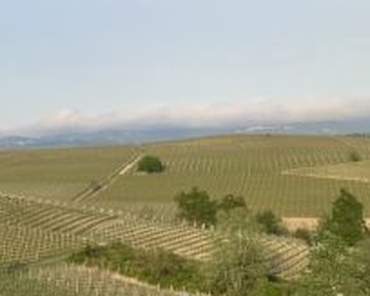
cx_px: -294
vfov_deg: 14.9
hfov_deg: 15.9
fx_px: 1127
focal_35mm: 103
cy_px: 104
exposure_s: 1/1130
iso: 32
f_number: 1.8
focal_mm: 4
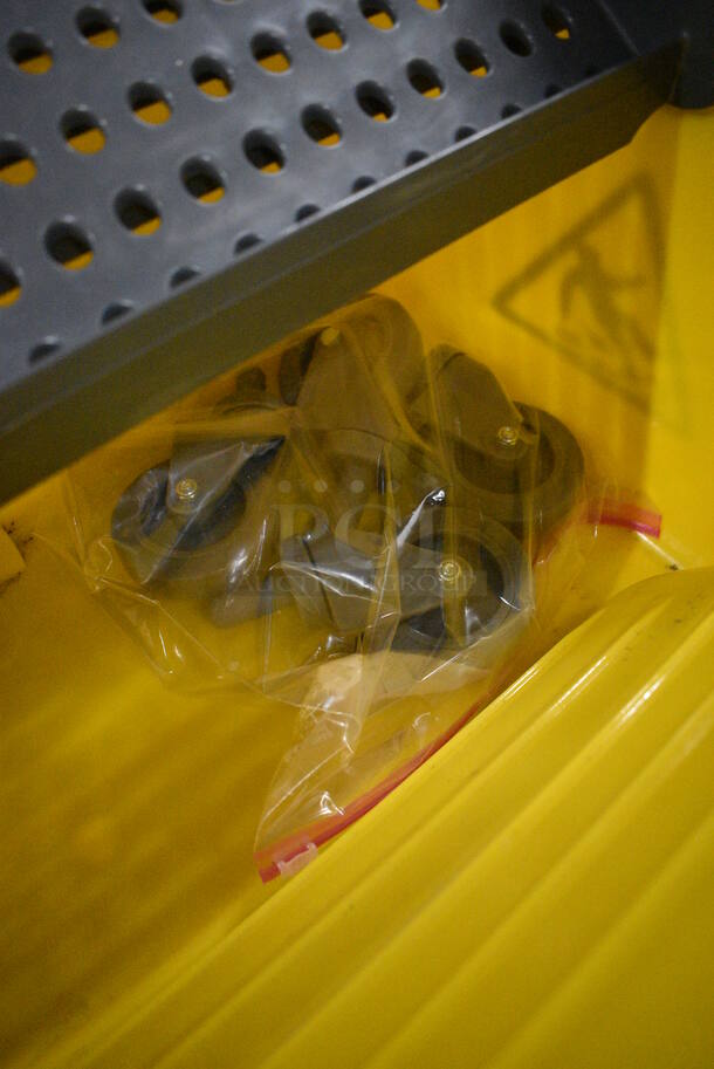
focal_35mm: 27
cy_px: 534
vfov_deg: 67.3
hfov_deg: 48.0
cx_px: 357
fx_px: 802
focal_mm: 18
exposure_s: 1/125
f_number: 3.5
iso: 7200
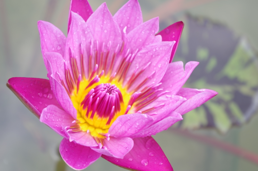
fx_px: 586
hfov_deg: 24.8
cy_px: 86
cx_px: 129
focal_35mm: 82
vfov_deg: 16.6
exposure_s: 1/30
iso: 100
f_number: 7.1
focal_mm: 55
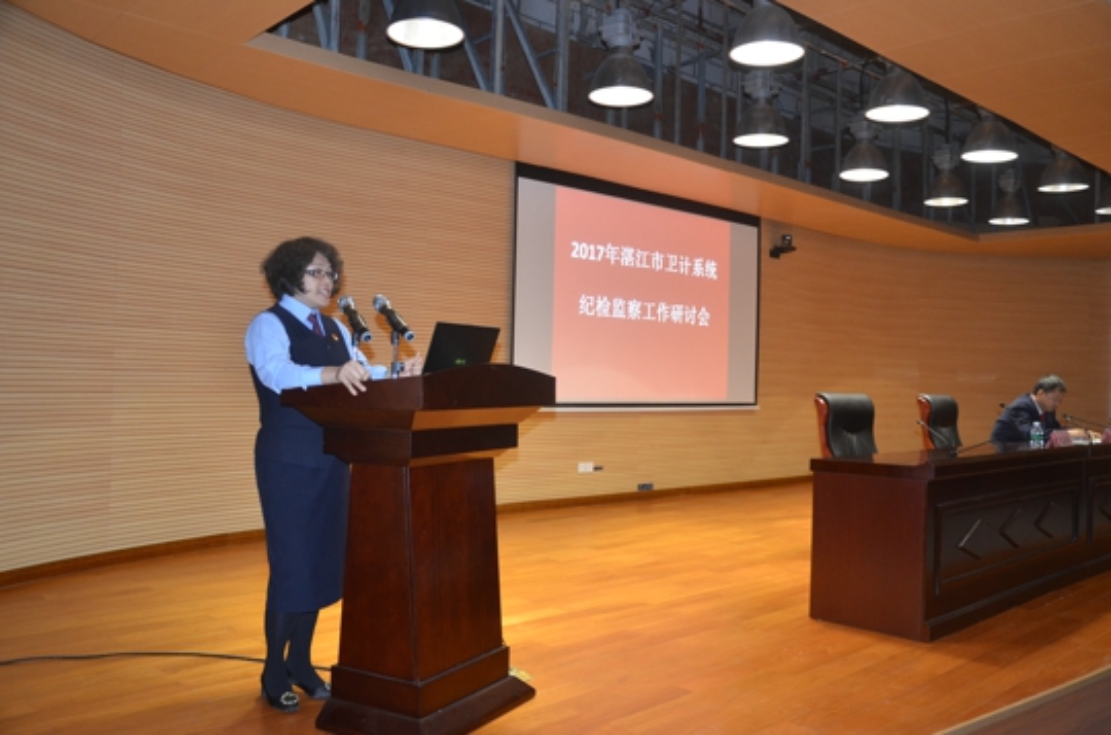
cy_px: 368
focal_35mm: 32
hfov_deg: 59.6
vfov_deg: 41.5
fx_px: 970
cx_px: 556
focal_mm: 21
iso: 800
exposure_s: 1/60
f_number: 3.8
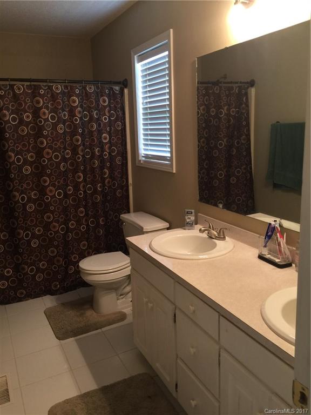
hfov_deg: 48.2
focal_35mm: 29
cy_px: 208
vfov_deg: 61.7
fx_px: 347
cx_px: 156
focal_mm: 4.15
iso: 32
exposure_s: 1/15
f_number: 2.2
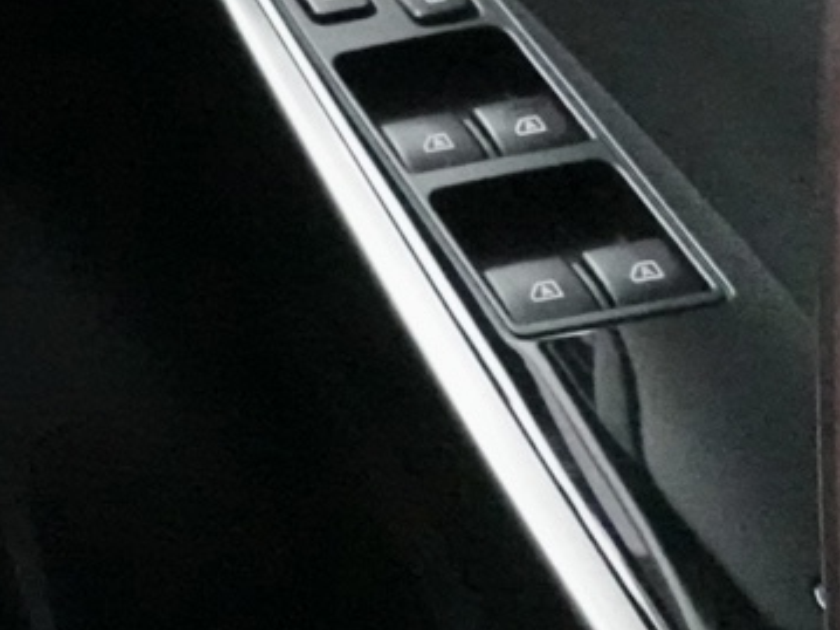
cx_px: -887
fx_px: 2523
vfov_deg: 13.0
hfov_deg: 15.0
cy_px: -461
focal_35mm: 104
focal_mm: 9
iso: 6400
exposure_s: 1/100
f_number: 2.8
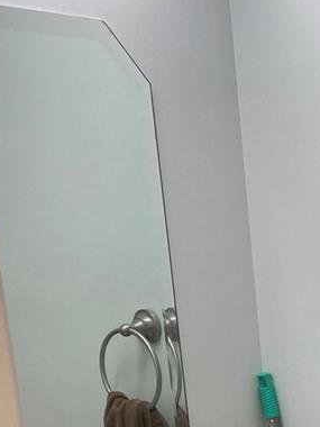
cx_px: 424
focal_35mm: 82
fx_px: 1011
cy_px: 490
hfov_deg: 16.9
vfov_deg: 22.3
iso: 64
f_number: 1.6
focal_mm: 4.2
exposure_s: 1/120
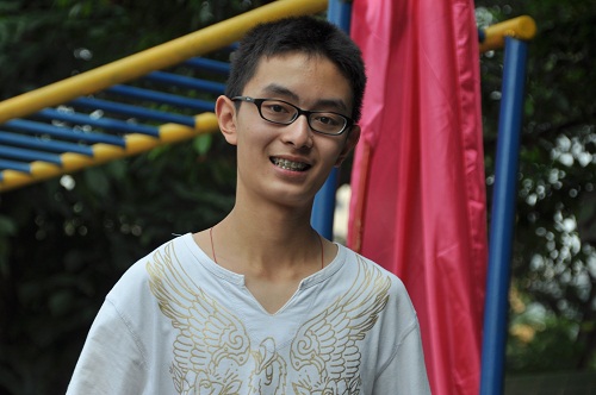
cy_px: 198
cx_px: 298
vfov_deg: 9.3
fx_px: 2430
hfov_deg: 14.0
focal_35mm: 147
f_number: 5.6
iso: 200
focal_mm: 98
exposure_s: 1/500
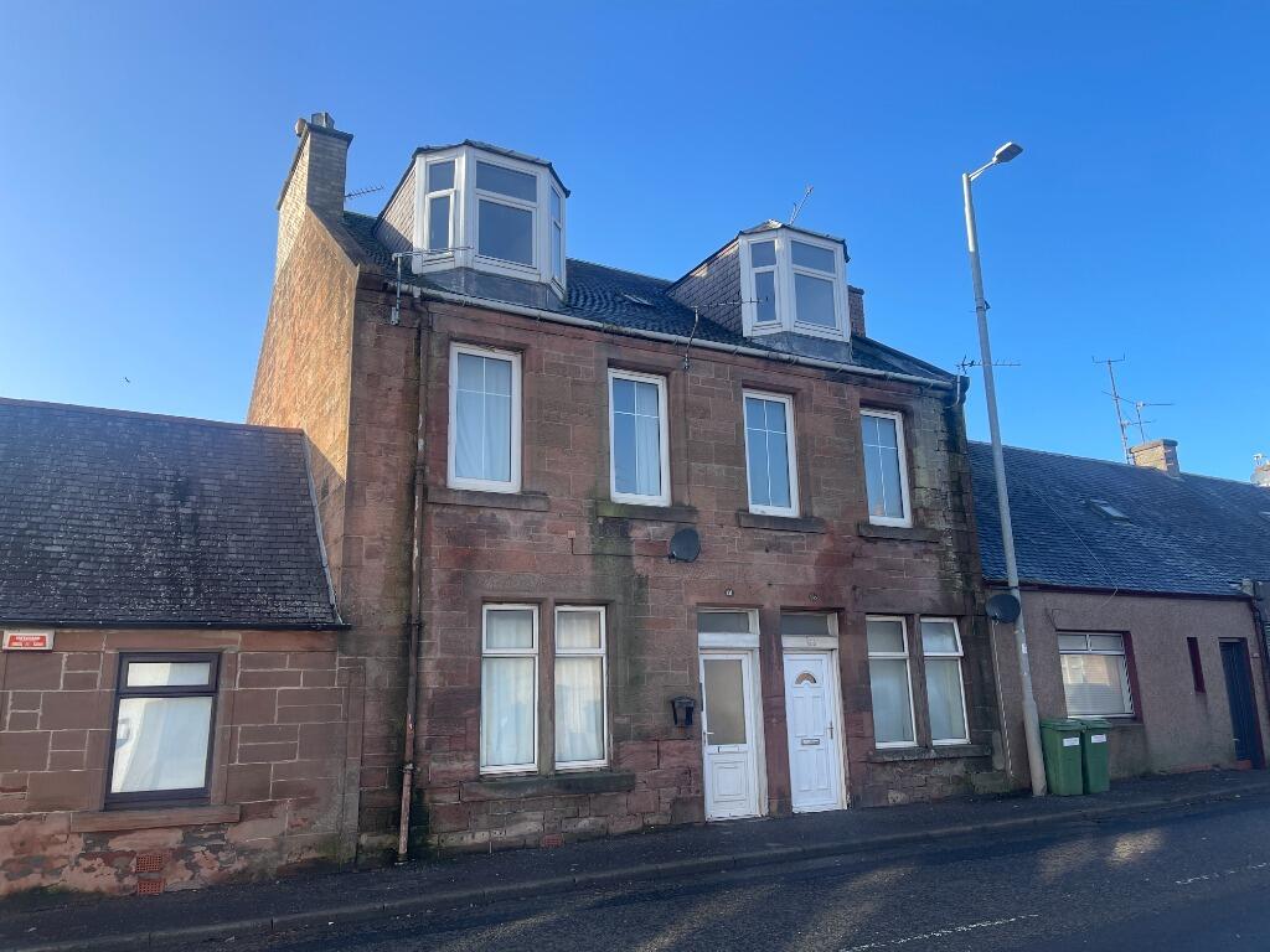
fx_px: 917
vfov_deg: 54.9
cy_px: 476
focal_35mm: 25
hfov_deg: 69.4
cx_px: 635
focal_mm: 5.1
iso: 32
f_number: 1.6
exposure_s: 1/1109
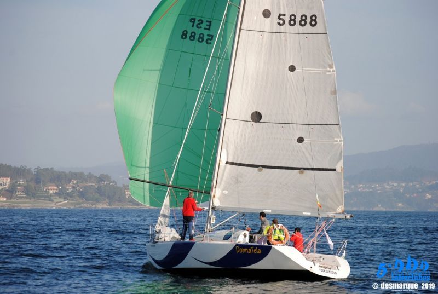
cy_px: 147
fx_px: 1865
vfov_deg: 9.0
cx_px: 219
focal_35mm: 153
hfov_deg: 13.4
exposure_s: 1/500
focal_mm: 102
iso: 100
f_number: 5.6
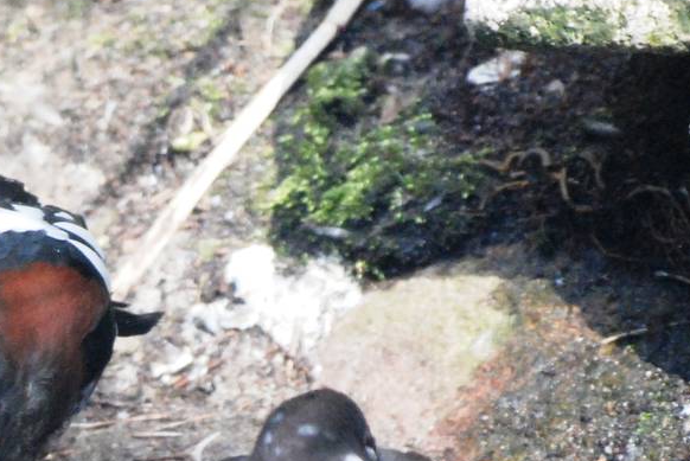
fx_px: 15428
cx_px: -71
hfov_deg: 2.6
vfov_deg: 1.7
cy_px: 484
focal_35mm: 804
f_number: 5
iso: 1600
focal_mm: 195
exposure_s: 1/500
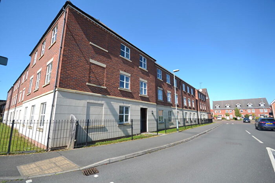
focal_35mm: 15
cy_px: 92
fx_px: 115
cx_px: 138
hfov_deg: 100.4
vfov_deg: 77.4
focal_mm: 10
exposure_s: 1/200
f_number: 7.1
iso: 100
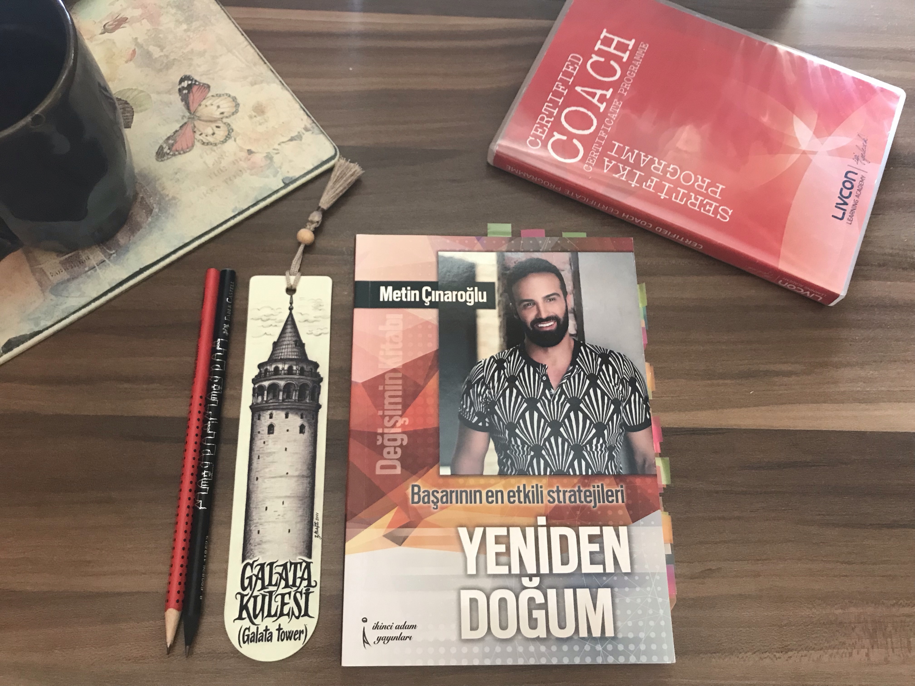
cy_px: 343
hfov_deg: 63.4
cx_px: 458
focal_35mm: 28
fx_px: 740
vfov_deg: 49.7
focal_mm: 3.99
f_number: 1.8
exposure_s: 1/17
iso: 64
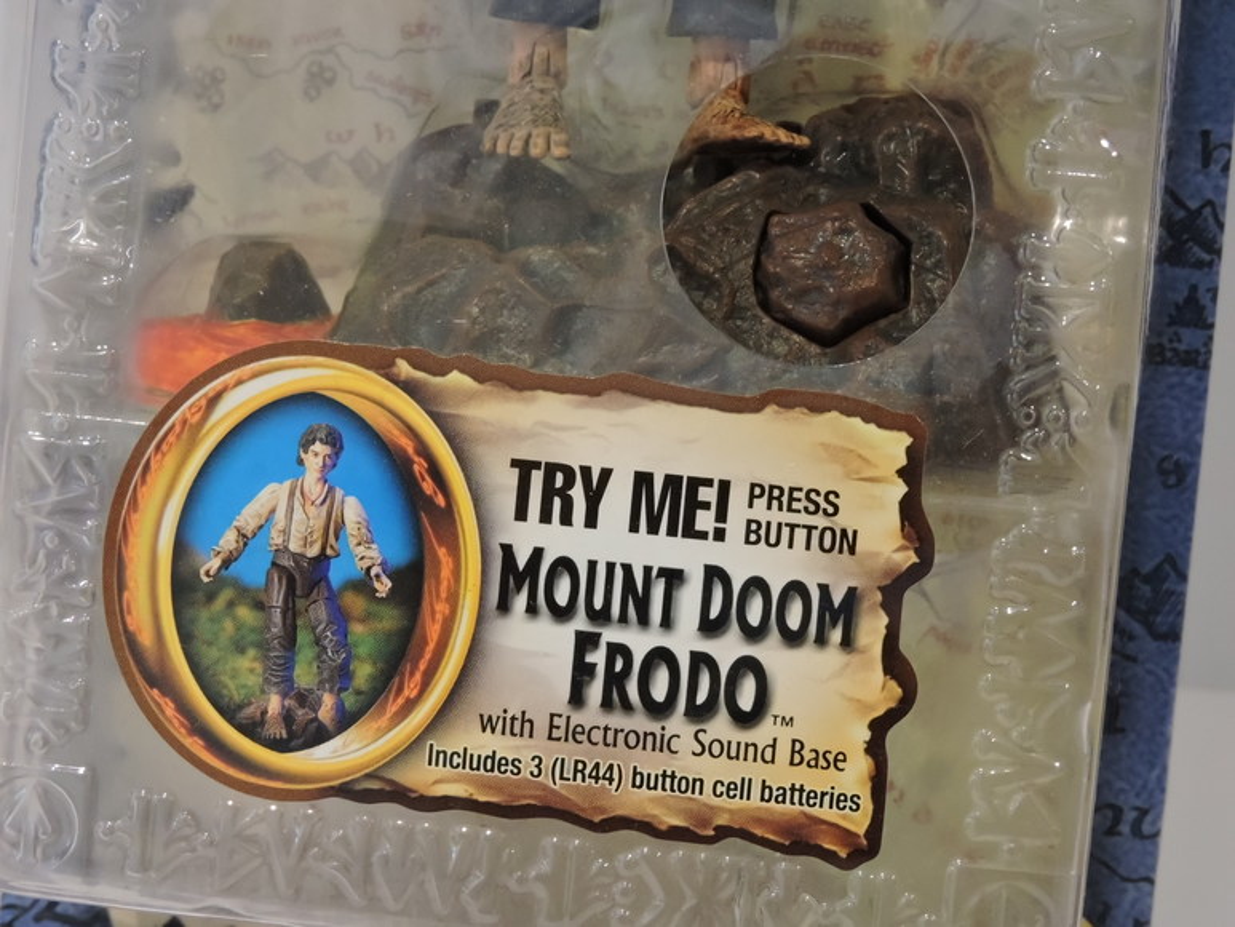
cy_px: 464
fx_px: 3747
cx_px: 618
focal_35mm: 105
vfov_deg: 14.1
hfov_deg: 18.7
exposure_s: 1/50
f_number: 4.8
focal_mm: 18.8
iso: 800
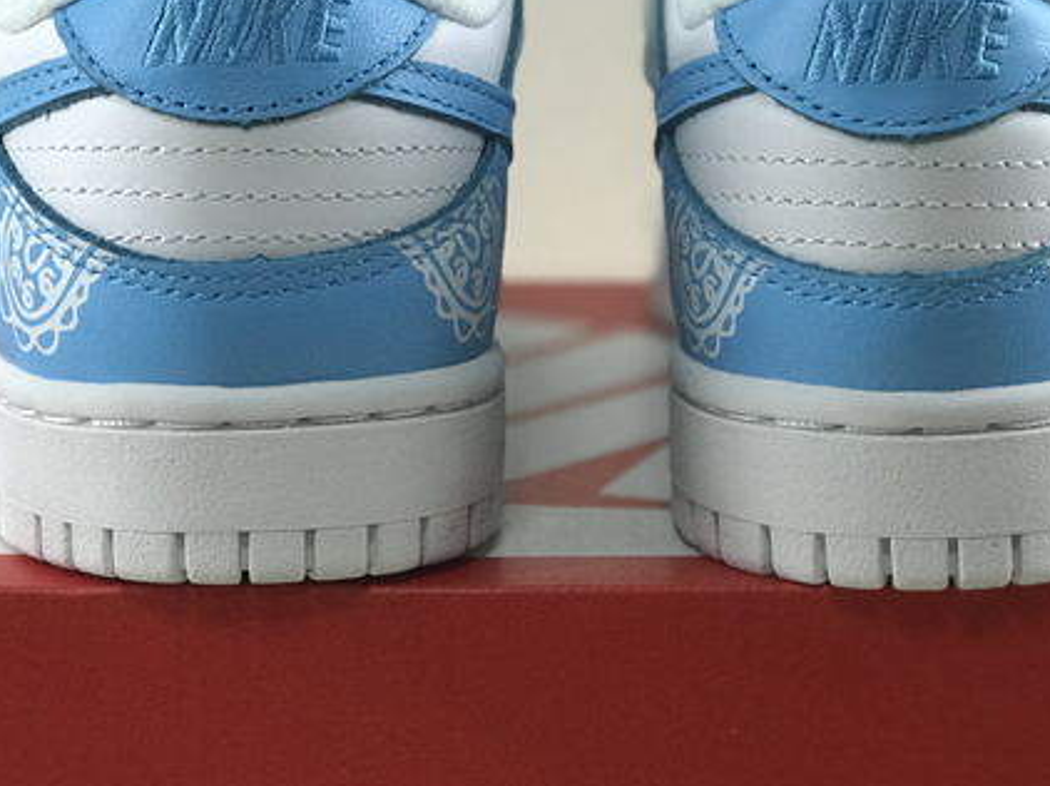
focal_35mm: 100
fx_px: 3032
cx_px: 590
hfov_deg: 19.6
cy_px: 160
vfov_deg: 14.7
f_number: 2.8
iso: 80
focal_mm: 6.6
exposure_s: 1/50
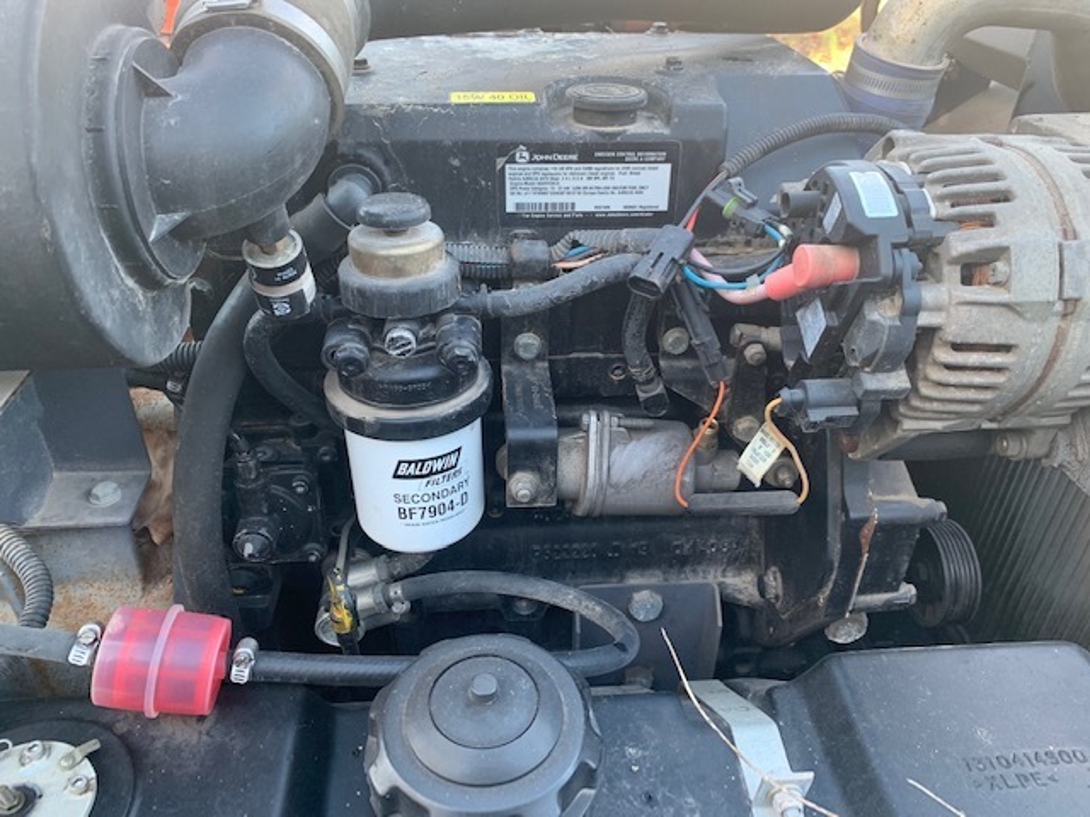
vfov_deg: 53.1
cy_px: 408
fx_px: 819
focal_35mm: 26
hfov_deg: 67.3
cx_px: 545
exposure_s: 1/107
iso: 100
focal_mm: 4.25
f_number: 1.8
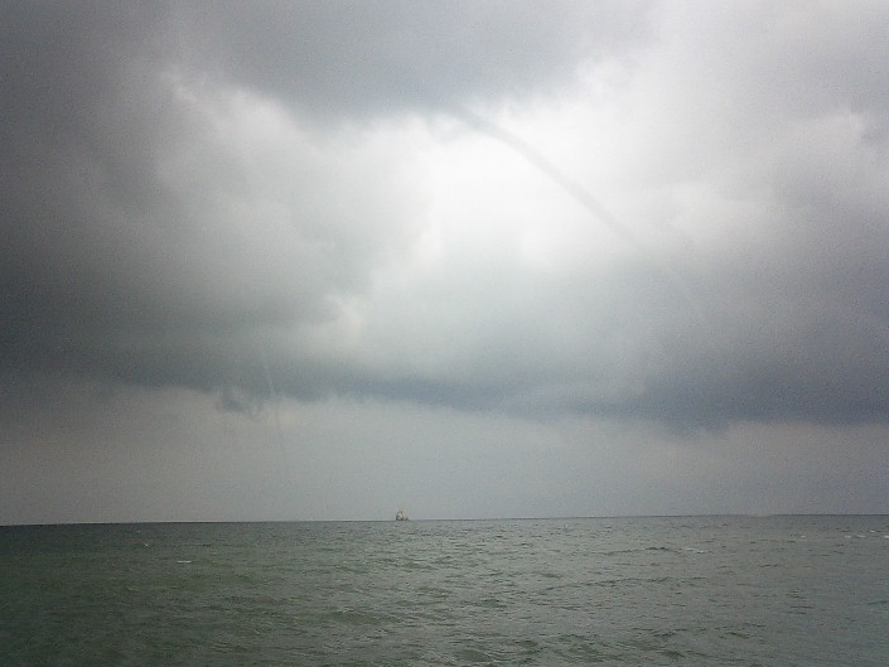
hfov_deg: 44.8
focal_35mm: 42
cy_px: 322
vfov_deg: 34.4
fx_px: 1079
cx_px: 425
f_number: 3.5
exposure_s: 1/1000
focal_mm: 5.6
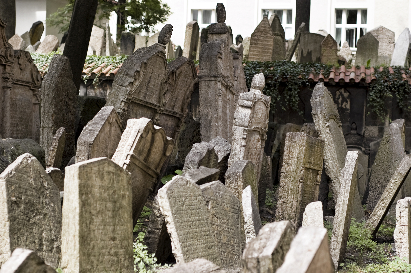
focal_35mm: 75
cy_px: 136
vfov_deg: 18.1
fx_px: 855
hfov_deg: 27.0
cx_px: 206
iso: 200
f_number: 3.5
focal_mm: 50
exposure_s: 1/200
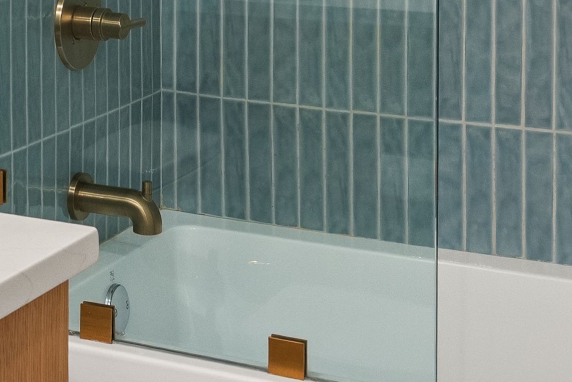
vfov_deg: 14.4
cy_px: -157
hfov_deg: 21.8
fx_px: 1430
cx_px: 4
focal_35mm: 90
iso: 640
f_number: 7.1
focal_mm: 17
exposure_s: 1/4
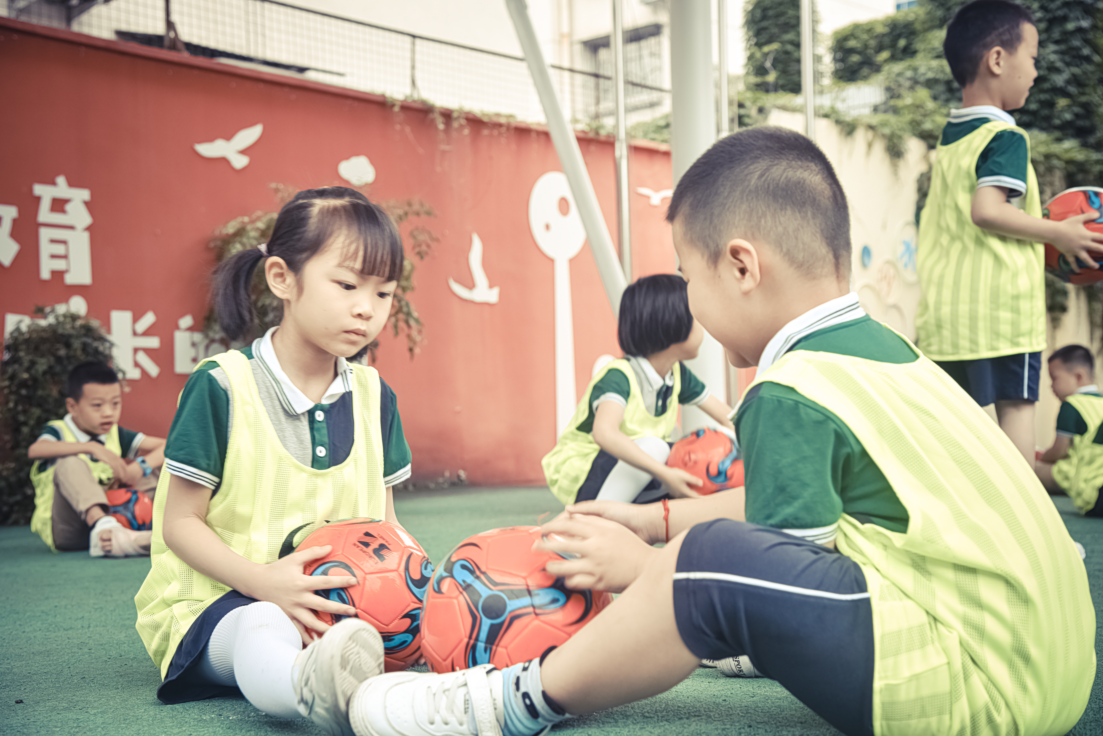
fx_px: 1594
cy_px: 368
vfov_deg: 26.0
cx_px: 552
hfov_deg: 38.2
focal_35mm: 52
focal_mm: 52
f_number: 5
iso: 160
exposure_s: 1/100
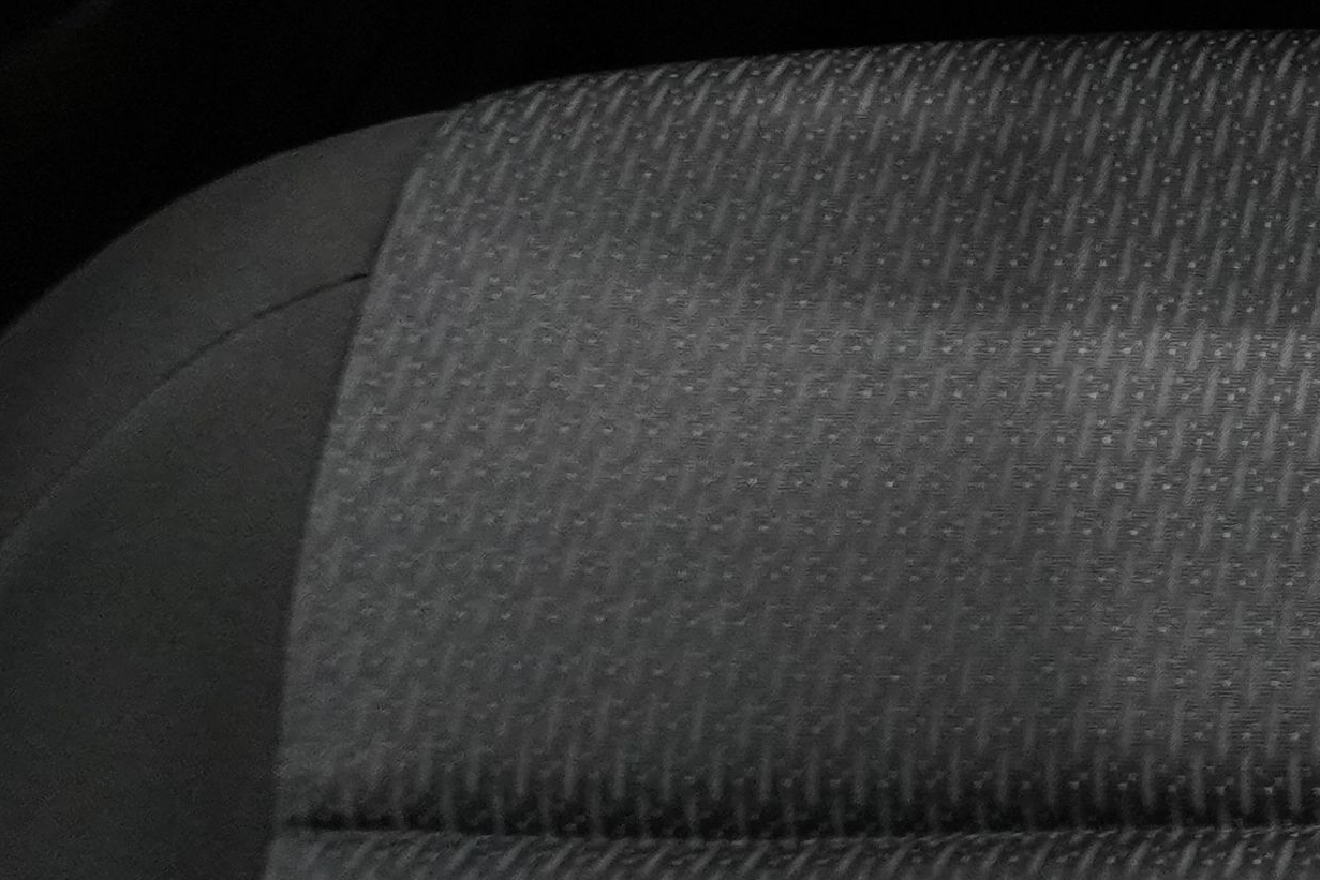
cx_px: 2683
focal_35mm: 117
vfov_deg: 10.6
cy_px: -942
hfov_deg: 14.4
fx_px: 4290
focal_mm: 16
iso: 1600
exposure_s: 1/30
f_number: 3.5
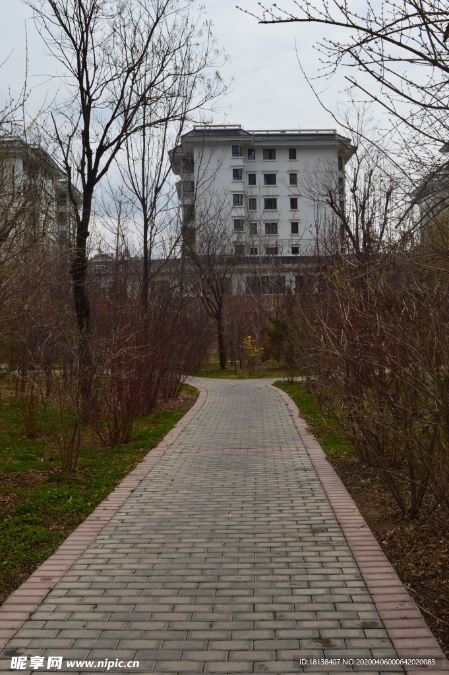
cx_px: 224
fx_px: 646
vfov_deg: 55.1
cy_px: 338
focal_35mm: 34
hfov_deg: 38.3
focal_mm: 23
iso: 180
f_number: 11
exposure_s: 1/500
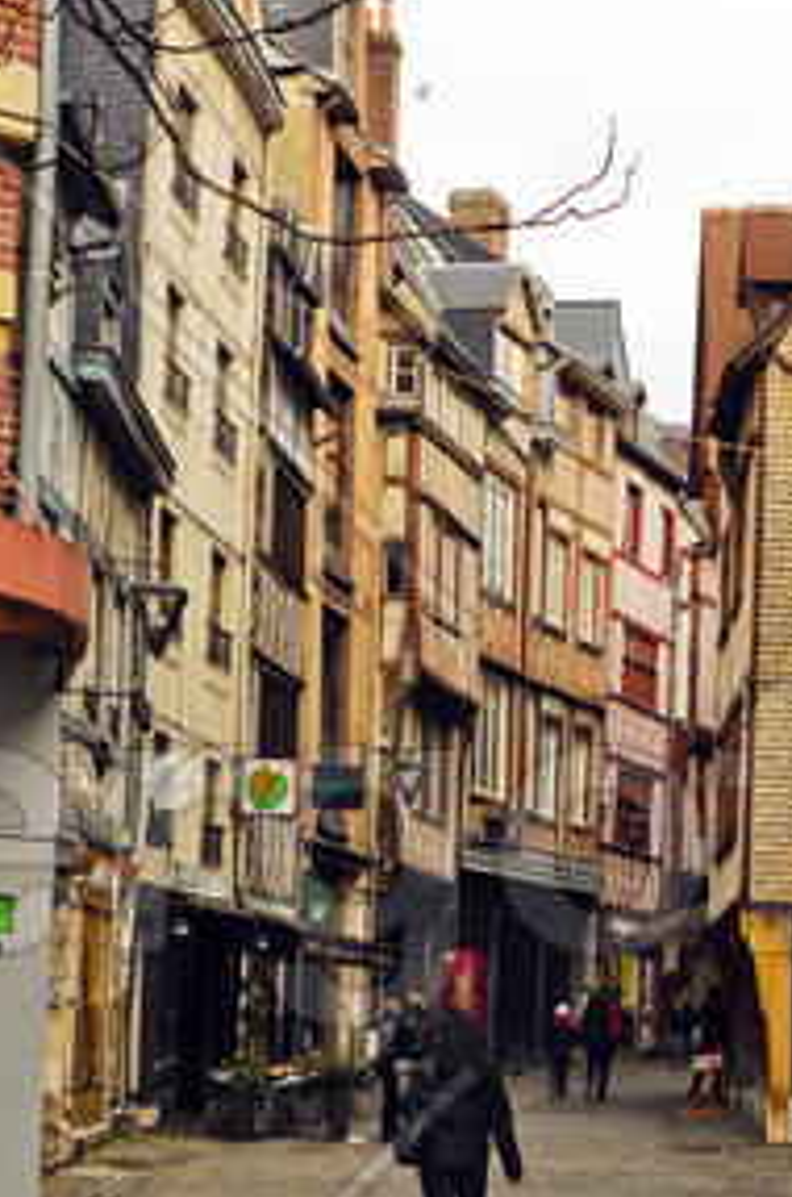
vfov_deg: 23.8
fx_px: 2818
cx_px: 690
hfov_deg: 15.8
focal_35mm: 85
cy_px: 851
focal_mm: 28
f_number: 5.6
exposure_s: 1/350
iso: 100
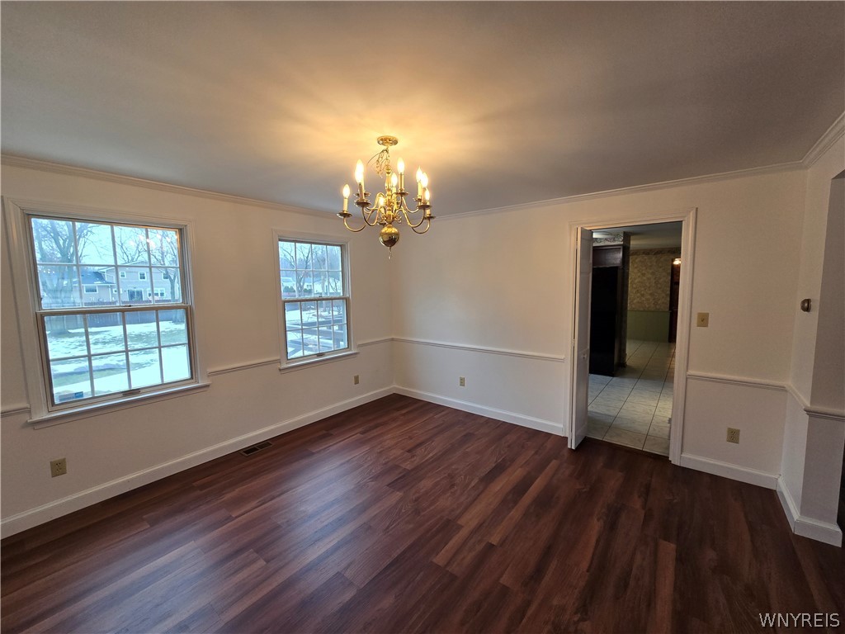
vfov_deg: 89.9
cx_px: 422
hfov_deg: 106.2
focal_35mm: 13
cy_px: 317
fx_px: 317
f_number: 2.2
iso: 80
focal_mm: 2.2
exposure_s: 1/120
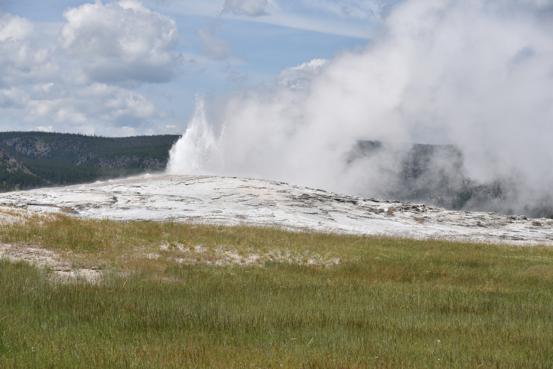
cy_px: 184
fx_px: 1782
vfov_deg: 11.8
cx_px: 276
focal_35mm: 116
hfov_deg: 17.6
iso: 100
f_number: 10
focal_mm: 116
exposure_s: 1/400
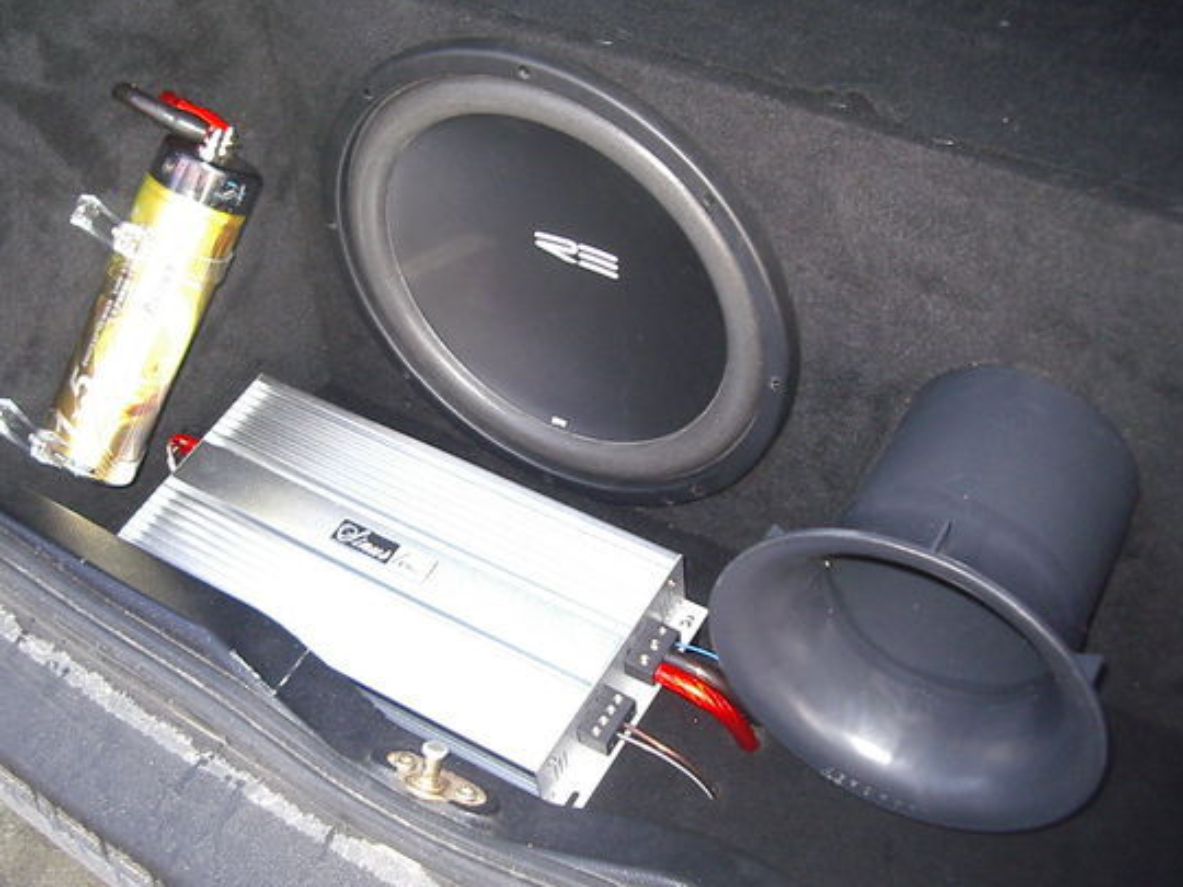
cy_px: 431
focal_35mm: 45
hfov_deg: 41.9
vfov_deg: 32.2
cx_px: 491
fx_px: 1538
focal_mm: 5.8
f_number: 2.6
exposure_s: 1/60
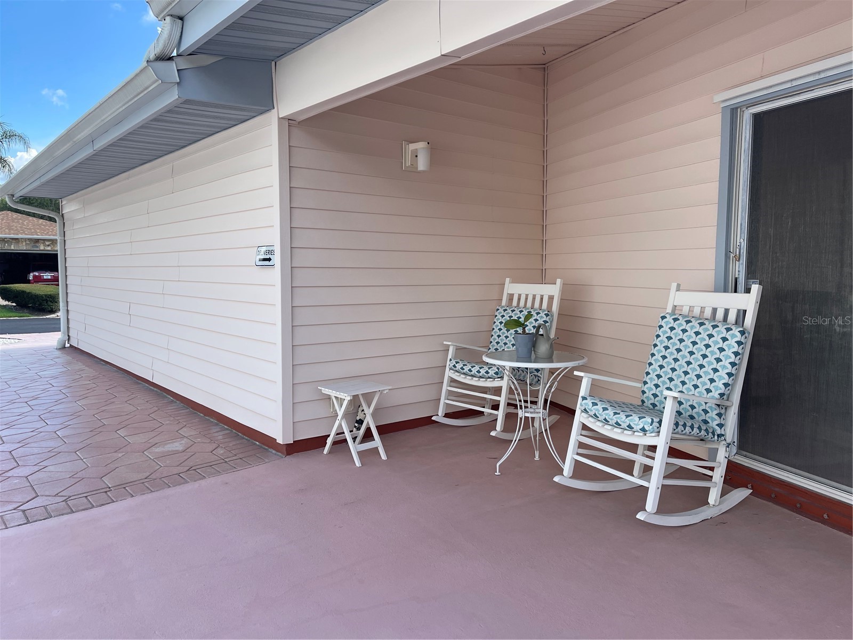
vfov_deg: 54.9
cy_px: 320
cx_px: 426
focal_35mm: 25
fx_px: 616
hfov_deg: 69.4
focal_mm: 5.1
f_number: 1.6
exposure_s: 1/1020
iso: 32
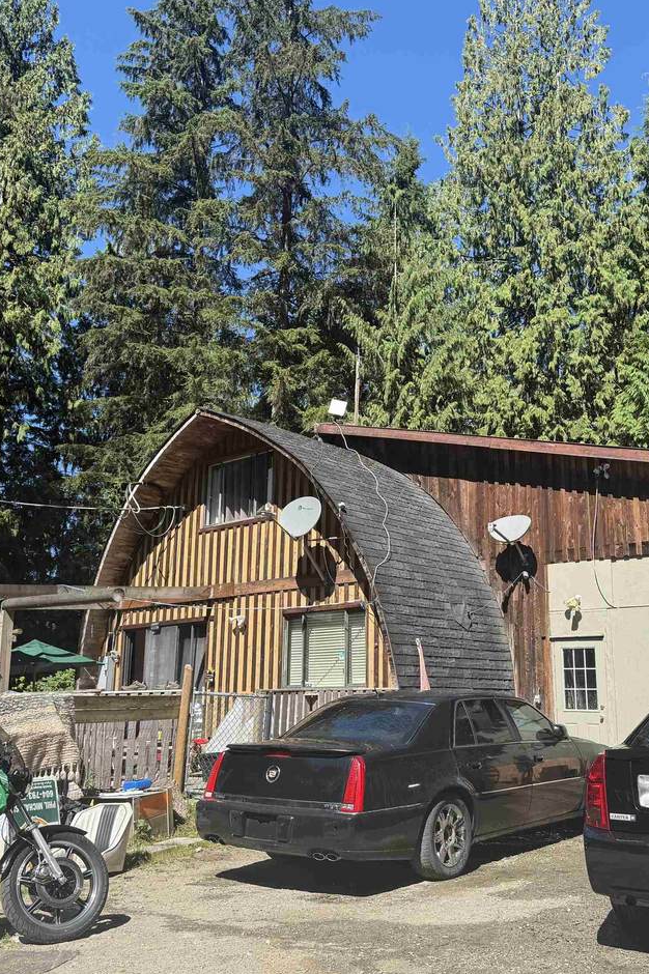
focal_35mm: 34
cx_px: 407
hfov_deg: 38.6
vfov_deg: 55.8
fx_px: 920
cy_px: 495
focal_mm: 6.76
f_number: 1.78
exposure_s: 1/2370
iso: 80
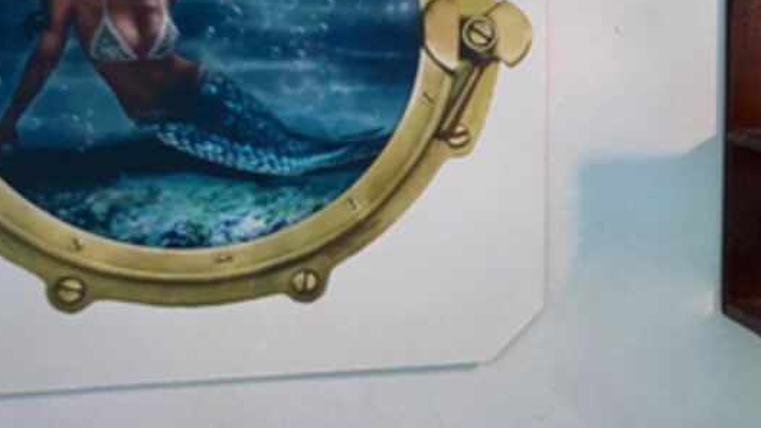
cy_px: 141
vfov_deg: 16.3
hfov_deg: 26.0
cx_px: 878
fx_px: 1493
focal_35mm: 74
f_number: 1.8
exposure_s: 1/12
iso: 64
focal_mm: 3.99
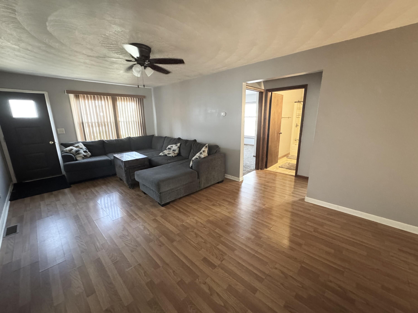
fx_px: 169
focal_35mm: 14
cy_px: 156
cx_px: 209
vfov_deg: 85.7
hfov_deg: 102.1
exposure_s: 1/60
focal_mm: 2.22
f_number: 2.2
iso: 1250
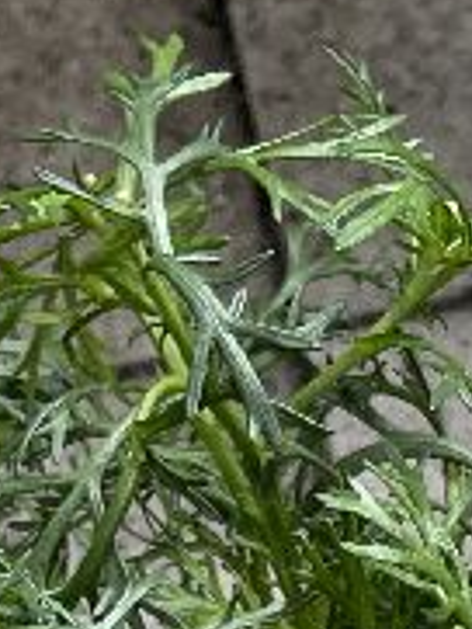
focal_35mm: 149
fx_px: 2706
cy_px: 1491
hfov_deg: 10.0
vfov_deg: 11.2
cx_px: 187
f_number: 1.6
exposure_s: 1/121
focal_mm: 5.1
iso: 100
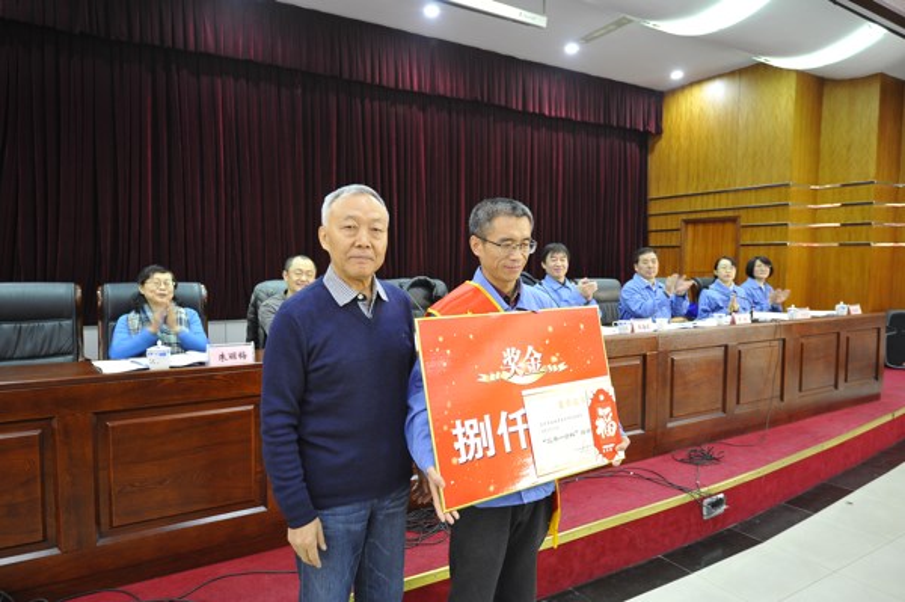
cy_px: 301
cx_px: 452
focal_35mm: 23
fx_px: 578
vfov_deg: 55.0
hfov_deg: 76.1
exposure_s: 1/15
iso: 1250
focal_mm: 23
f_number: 4
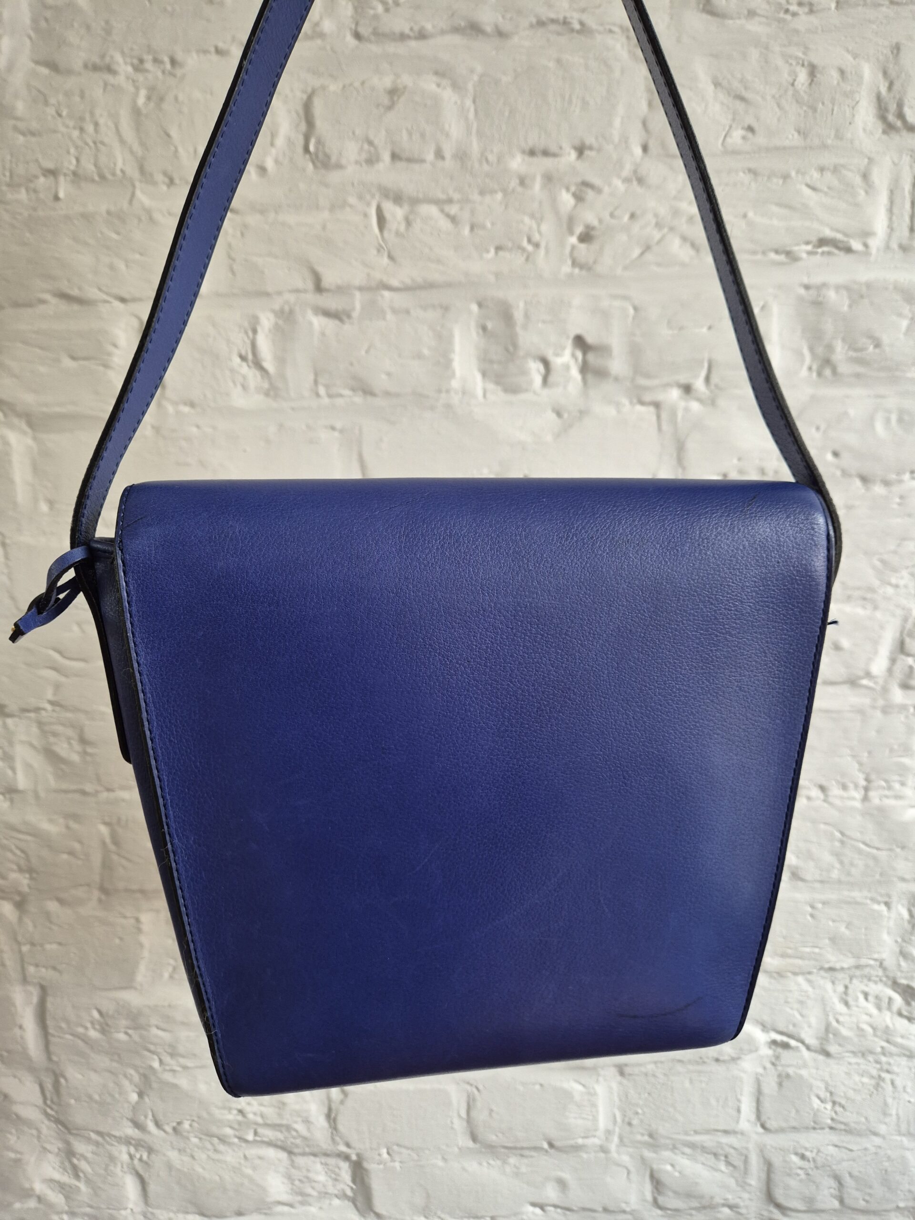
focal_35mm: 23
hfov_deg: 58.9
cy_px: 610
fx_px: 811
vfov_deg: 73.9
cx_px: 458
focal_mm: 5.4
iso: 250
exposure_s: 1/100
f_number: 1.8
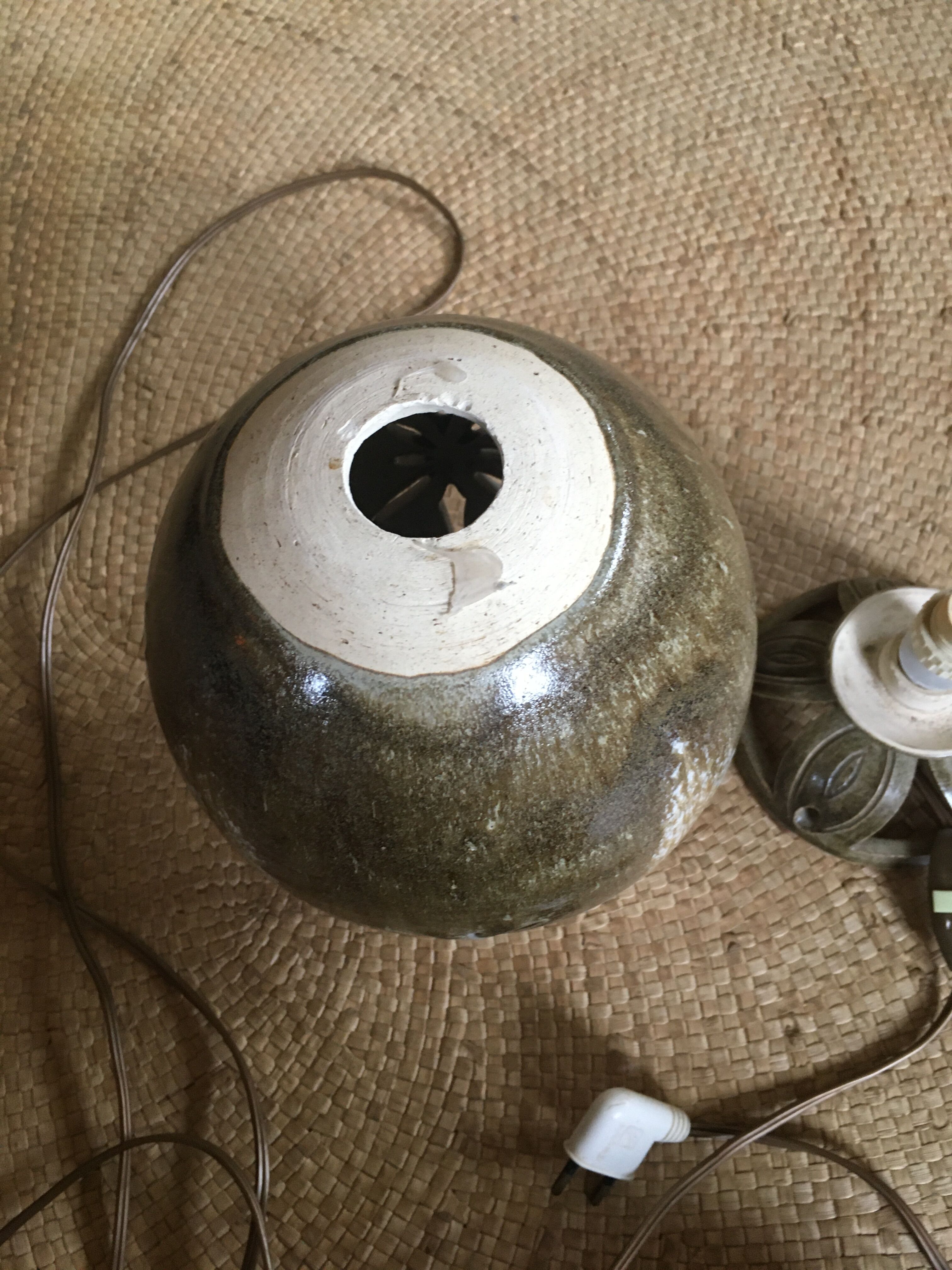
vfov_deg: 61.7
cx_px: 476
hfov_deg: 48.2
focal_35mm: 29
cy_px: 635
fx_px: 1063
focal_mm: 4.15
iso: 160
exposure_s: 1/33
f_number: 2.2
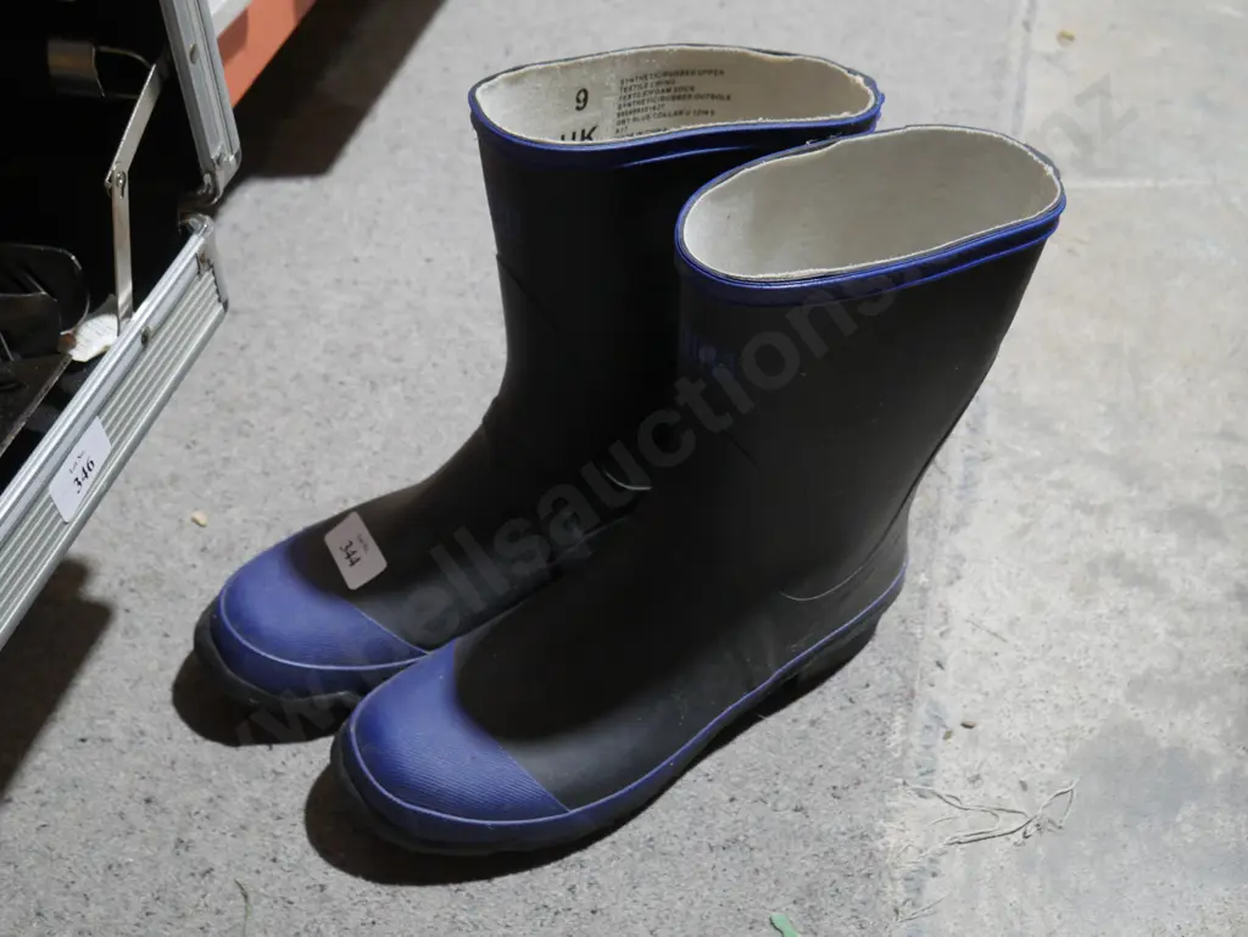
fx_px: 1443
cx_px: 624
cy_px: 468
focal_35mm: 40
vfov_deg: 36.0
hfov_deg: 46.8
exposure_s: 1/60
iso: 800
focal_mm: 20
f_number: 4.5
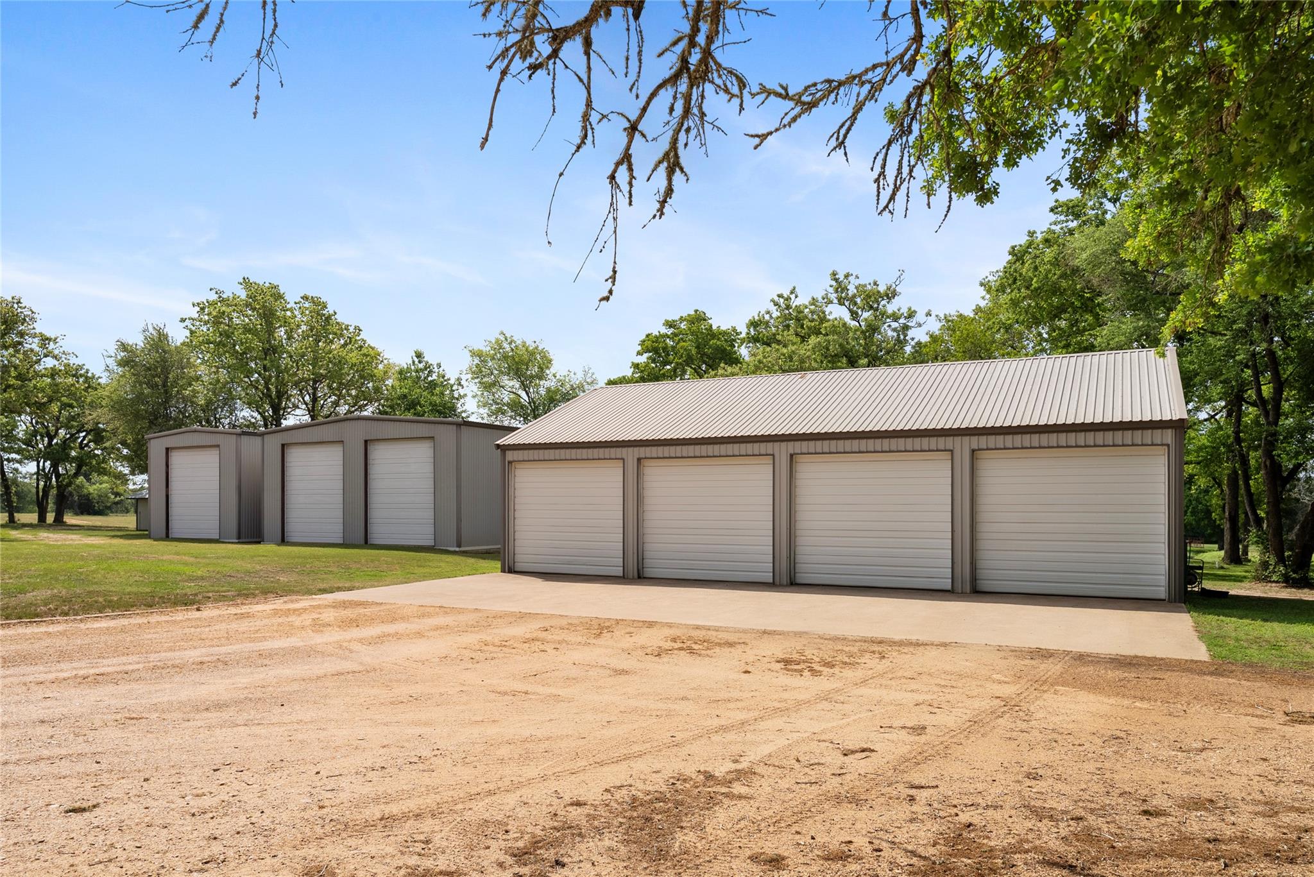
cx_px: 657
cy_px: 438
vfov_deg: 53.2
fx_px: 876
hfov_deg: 73.7
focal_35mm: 24
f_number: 8
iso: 250
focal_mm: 24
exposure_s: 1/400
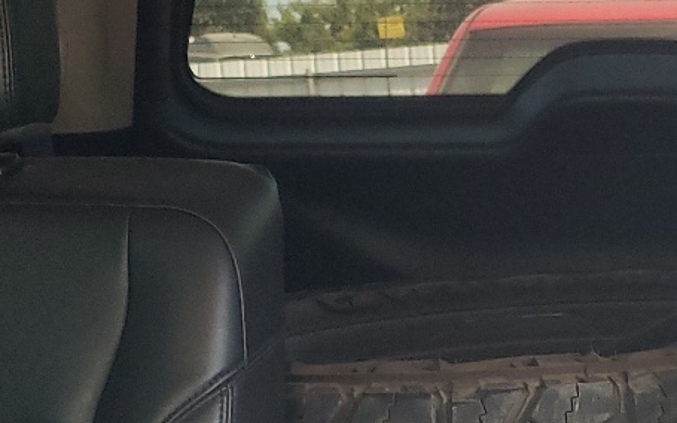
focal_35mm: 97
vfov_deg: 13.3
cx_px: 620
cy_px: 427
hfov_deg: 20.9
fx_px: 1789
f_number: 1.5
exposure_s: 1/60.2
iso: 178
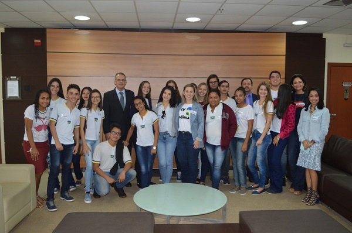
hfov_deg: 62.0
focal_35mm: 30
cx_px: 176
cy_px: 116
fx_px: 293
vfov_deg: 43.5
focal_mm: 20
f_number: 3.8
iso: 800
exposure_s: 1/60
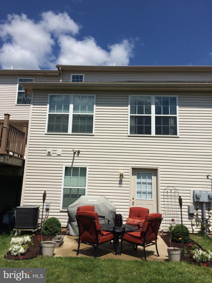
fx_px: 245
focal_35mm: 30
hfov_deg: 46.8
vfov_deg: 60.0
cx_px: 106
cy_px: 142
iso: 40
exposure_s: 1/5128
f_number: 2.2
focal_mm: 4.12
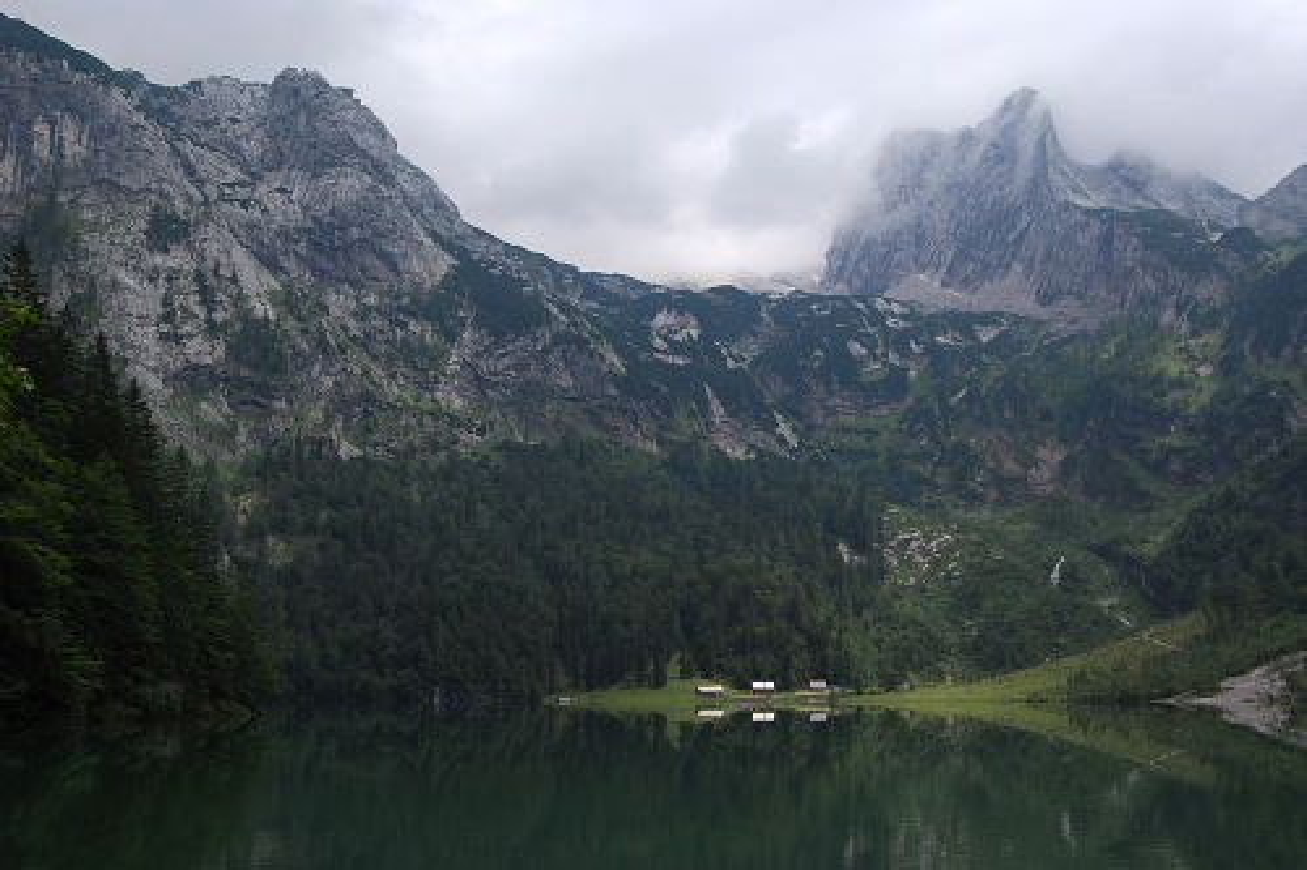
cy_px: 435
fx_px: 1306
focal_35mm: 36
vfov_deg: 36.8
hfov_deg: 53.1
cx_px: 654
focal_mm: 24
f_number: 8
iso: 200
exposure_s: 1/250
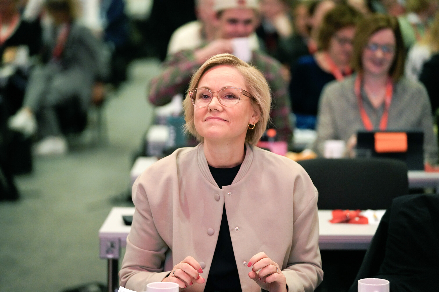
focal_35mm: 126
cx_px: 220
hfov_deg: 16.3
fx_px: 1536
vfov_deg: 10.9
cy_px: 146
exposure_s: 1/200
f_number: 2.8
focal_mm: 126
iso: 5000
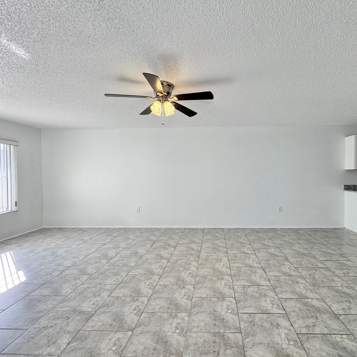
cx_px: 207
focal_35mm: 17
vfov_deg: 84.0
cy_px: 176
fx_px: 198
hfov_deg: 83.3
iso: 50
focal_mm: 2.22
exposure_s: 1/120
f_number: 2.2
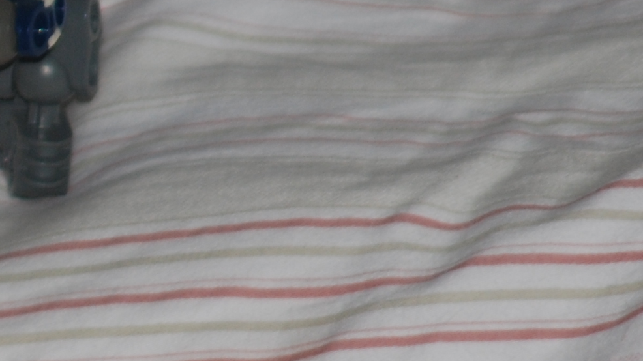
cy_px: 127
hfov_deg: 1.7
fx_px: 21068
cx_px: -426
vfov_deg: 1.0
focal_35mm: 1236
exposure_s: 1/60
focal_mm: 200
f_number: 5.6
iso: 200
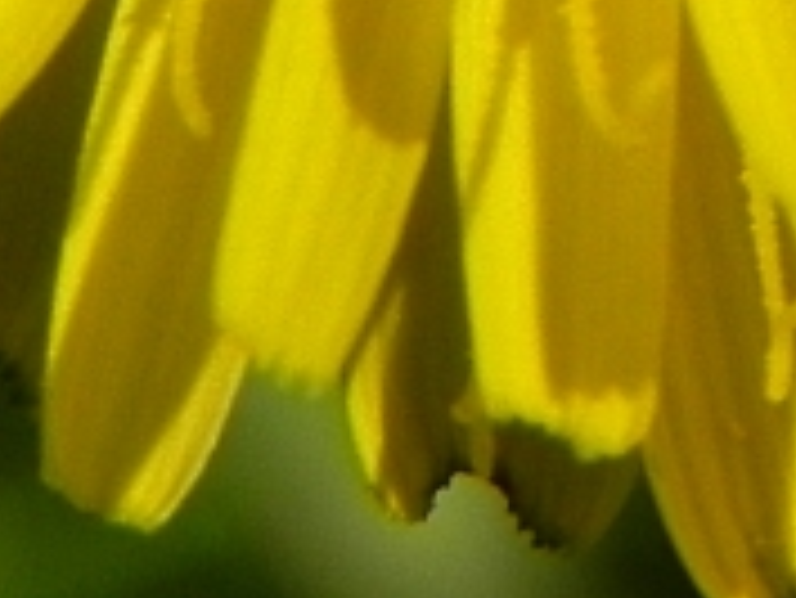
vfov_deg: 3.0
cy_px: -881
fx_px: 11298
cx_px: 2109
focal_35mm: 491
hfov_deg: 3.9
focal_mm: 15.1
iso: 160
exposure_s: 1/870
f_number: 8
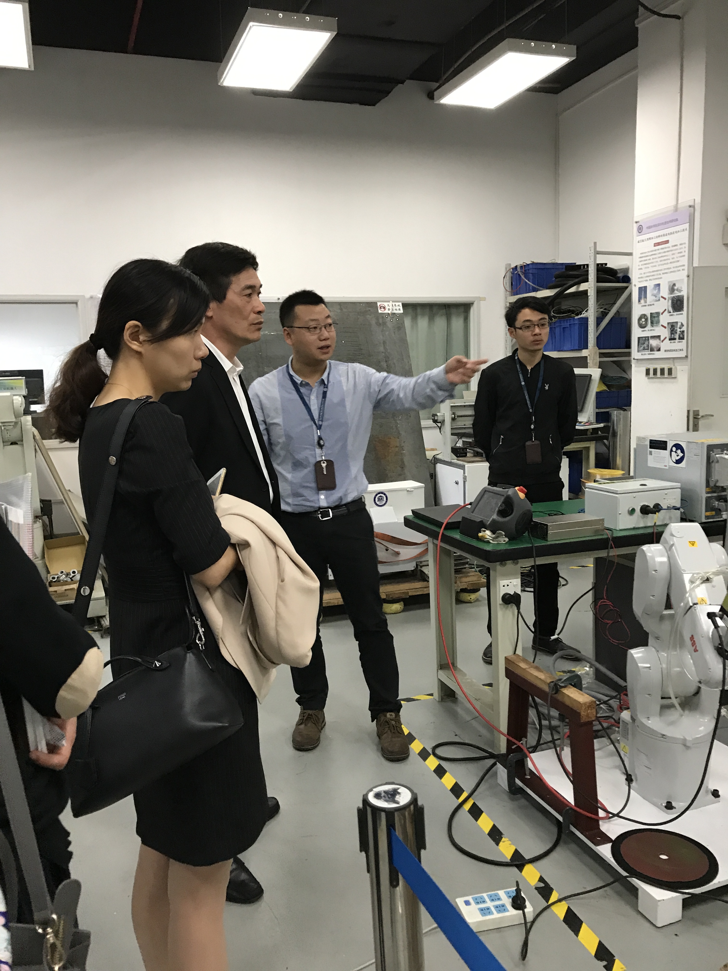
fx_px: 785
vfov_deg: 63.4
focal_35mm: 28
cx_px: 364
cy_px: 486
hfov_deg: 49.7
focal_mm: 3.99
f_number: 1.8
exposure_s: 1/17
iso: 80
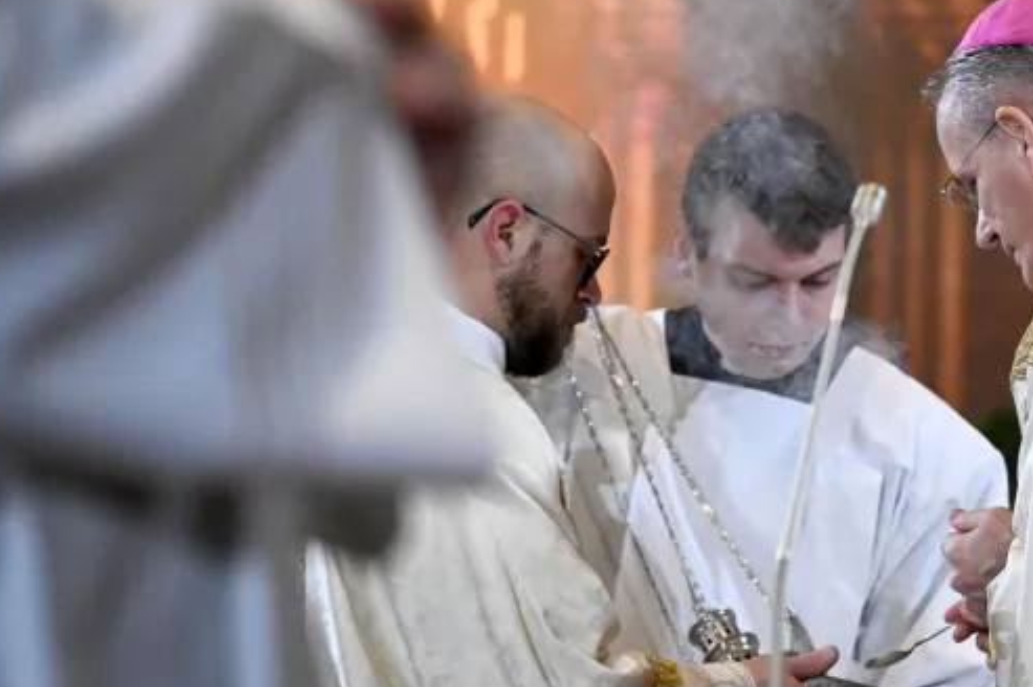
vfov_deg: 7.4
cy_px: 334
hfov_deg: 11.1
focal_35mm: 185
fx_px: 5305
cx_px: 769
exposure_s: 1/1600
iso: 5000
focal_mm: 120
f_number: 4
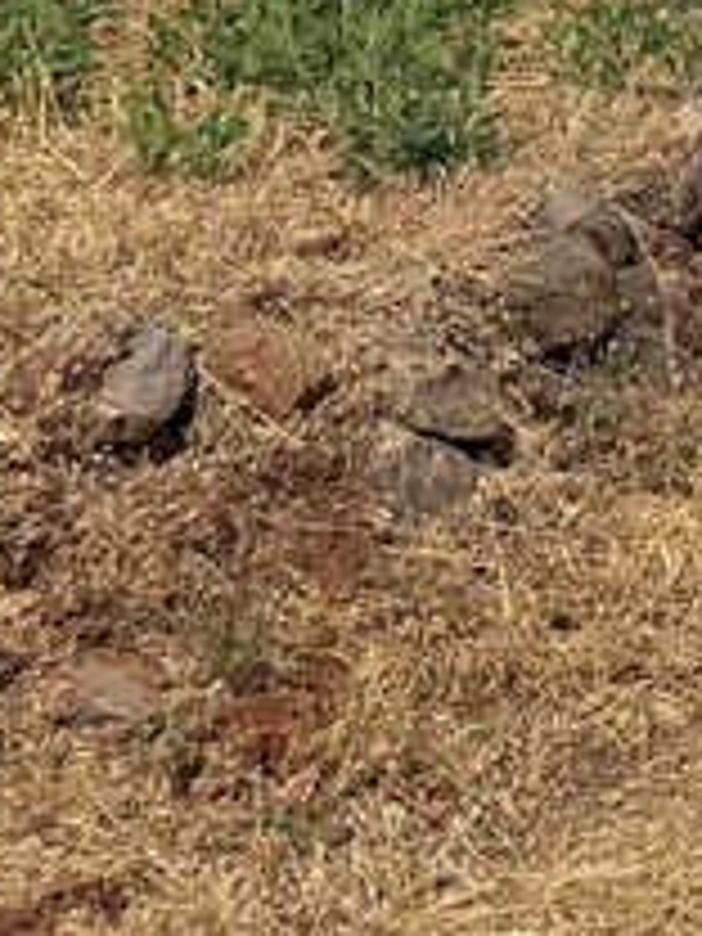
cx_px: 1732
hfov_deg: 10.6
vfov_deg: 14.9
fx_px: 3191
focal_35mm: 118
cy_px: -639
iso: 80
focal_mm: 6.76
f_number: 1.78
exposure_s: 1/5348
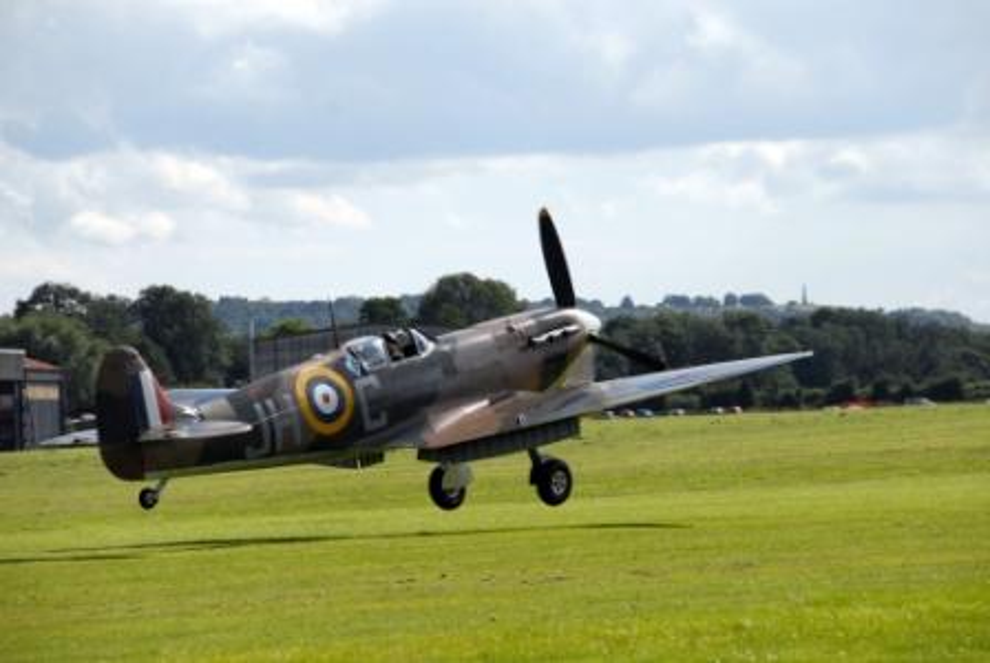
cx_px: 495
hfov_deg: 9.1
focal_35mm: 225
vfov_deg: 6.1
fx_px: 6196
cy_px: 332
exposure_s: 1/1250
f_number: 8
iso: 400
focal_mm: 150
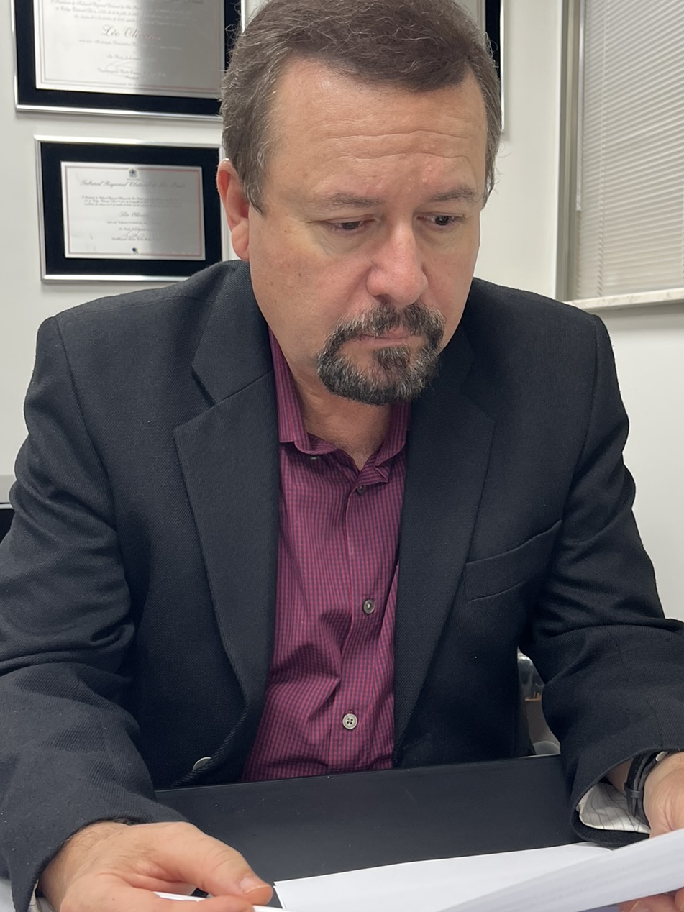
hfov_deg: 34.3
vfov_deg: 44.8
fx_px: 1107
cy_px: 485
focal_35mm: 42
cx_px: 378
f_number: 1.6
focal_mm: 5.1
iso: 125
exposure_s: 1/120
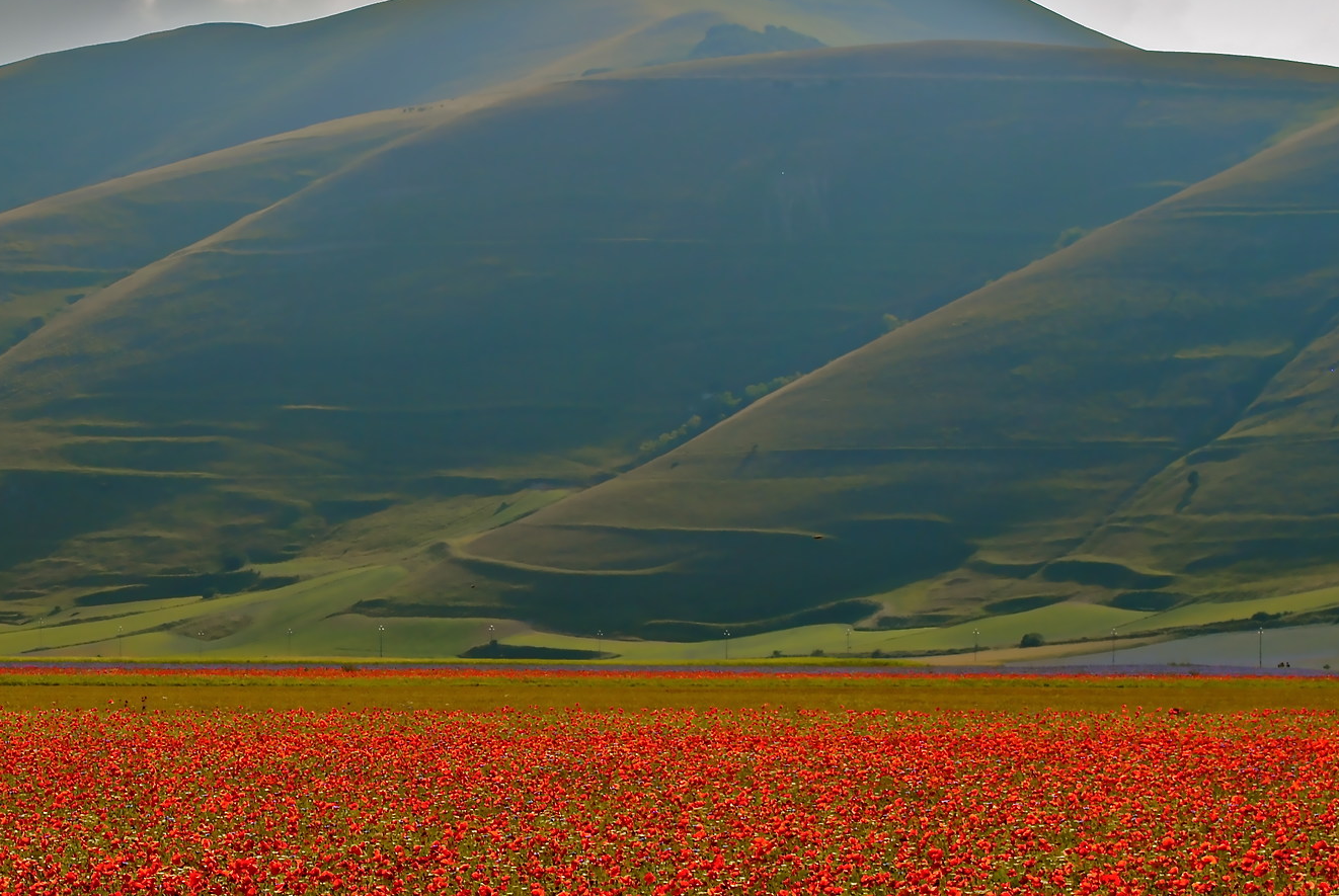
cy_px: 413
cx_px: 219
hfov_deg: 20.5
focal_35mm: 98
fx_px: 3649
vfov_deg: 14.0
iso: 100
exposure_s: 1/320
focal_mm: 36
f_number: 9
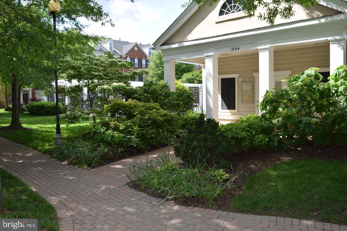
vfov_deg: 43.6
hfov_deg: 61.9
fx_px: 289
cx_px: 174
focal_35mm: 30
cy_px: 116
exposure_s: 1/125
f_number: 5.6
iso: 100
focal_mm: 20
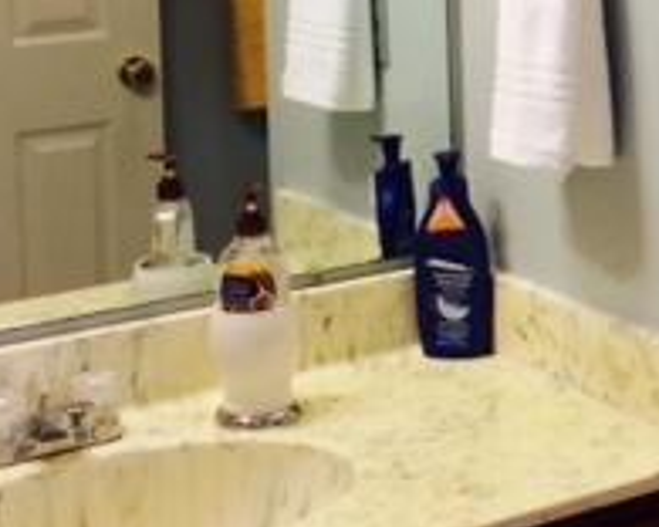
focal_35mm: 93
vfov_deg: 16.2
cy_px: -7
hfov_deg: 19.9
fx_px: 1814
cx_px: 689
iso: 80
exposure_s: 1/30
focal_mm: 4.15
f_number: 2.2
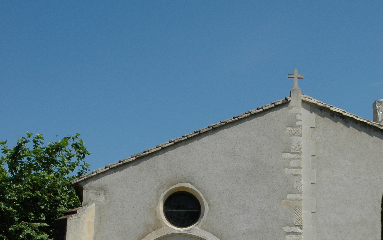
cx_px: 191
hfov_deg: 31.5
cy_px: 235
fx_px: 678
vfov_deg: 19.5
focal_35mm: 65
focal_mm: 28
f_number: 11
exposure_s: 1/500
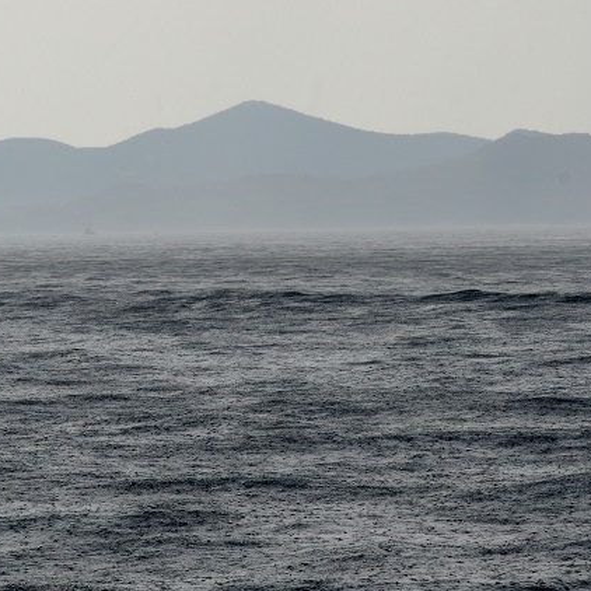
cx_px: 368
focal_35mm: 211
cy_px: 293
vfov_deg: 8.3
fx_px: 4076
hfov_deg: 8.3
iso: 400
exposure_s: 1/400
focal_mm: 70
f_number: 13
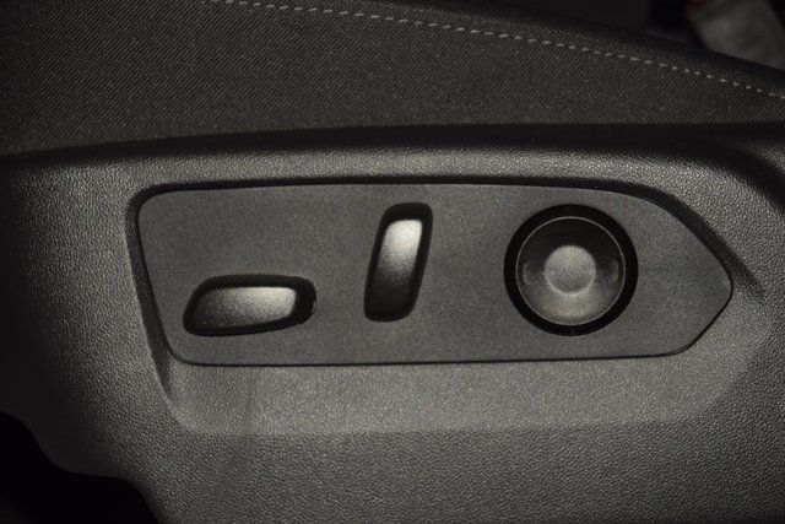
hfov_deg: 19.5
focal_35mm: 105
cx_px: 392
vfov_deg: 13.0
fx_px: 2290
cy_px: 262
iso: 100
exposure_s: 1/125
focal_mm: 70
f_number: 8
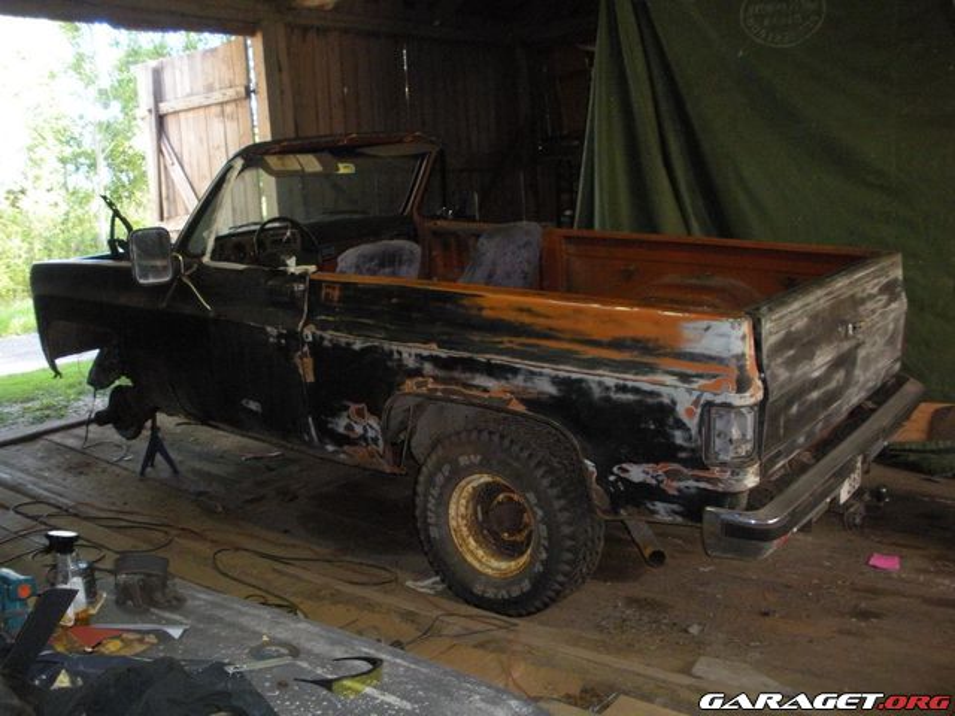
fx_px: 993
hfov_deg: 51.4
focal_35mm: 36
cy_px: 358
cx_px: 478
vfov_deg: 39.7
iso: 400
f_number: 3.5
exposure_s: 1/60
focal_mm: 6.3
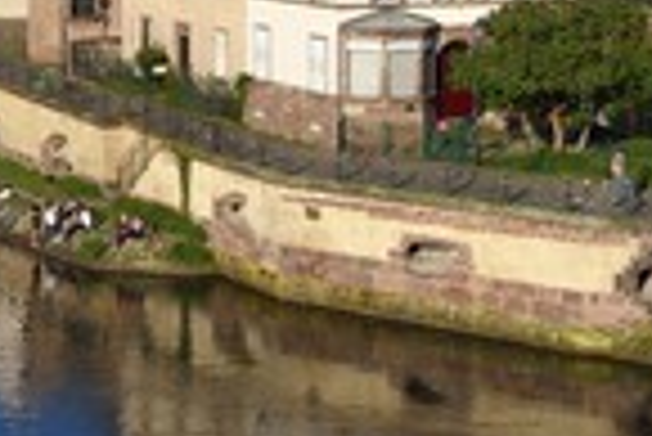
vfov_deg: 9.8
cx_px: 85
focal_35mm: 139
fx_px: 2520
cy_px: -58
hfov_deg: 14.6
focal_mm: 48
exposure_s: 1/250
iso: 200
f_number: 14
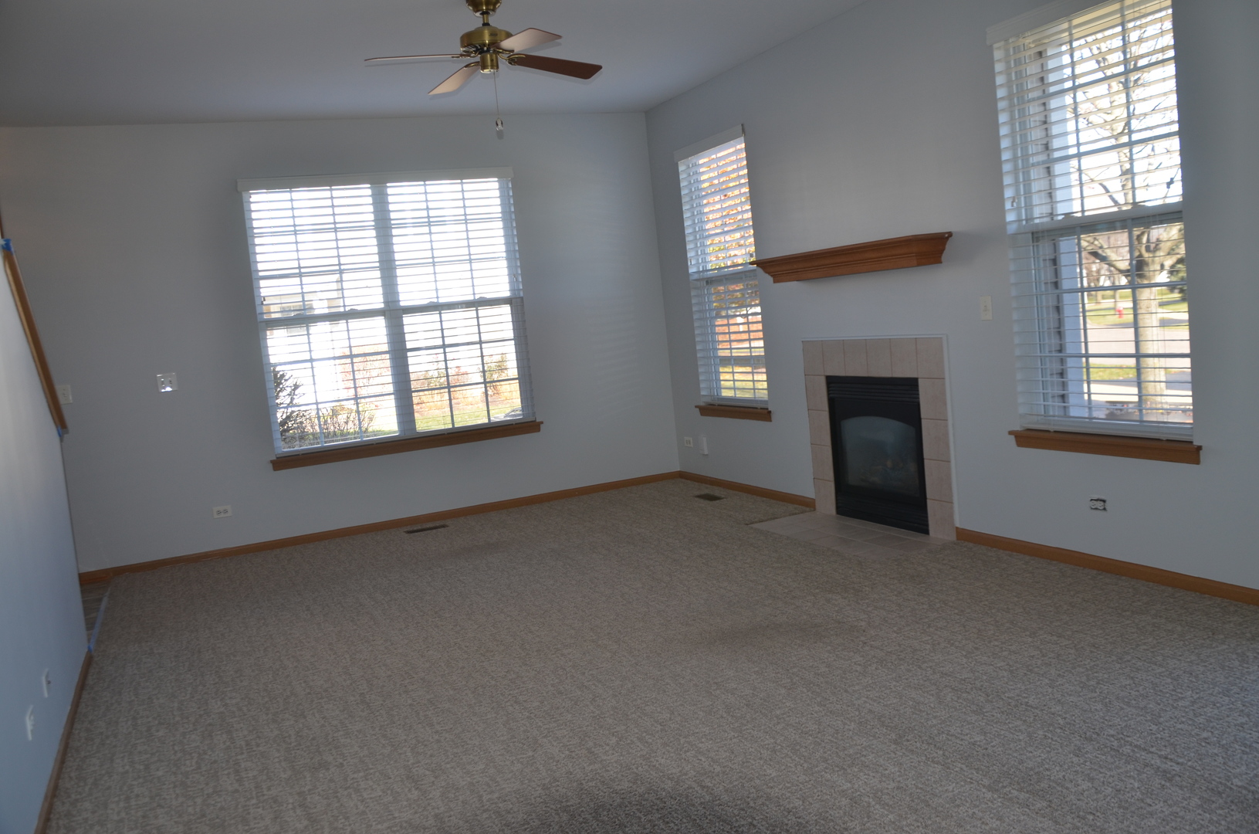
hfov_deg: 59.6
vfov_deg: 41.5
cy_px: 417
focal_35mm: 32
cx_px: 630
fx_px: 1099
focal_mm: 21
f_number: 3.8
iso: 200
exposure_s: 1/125
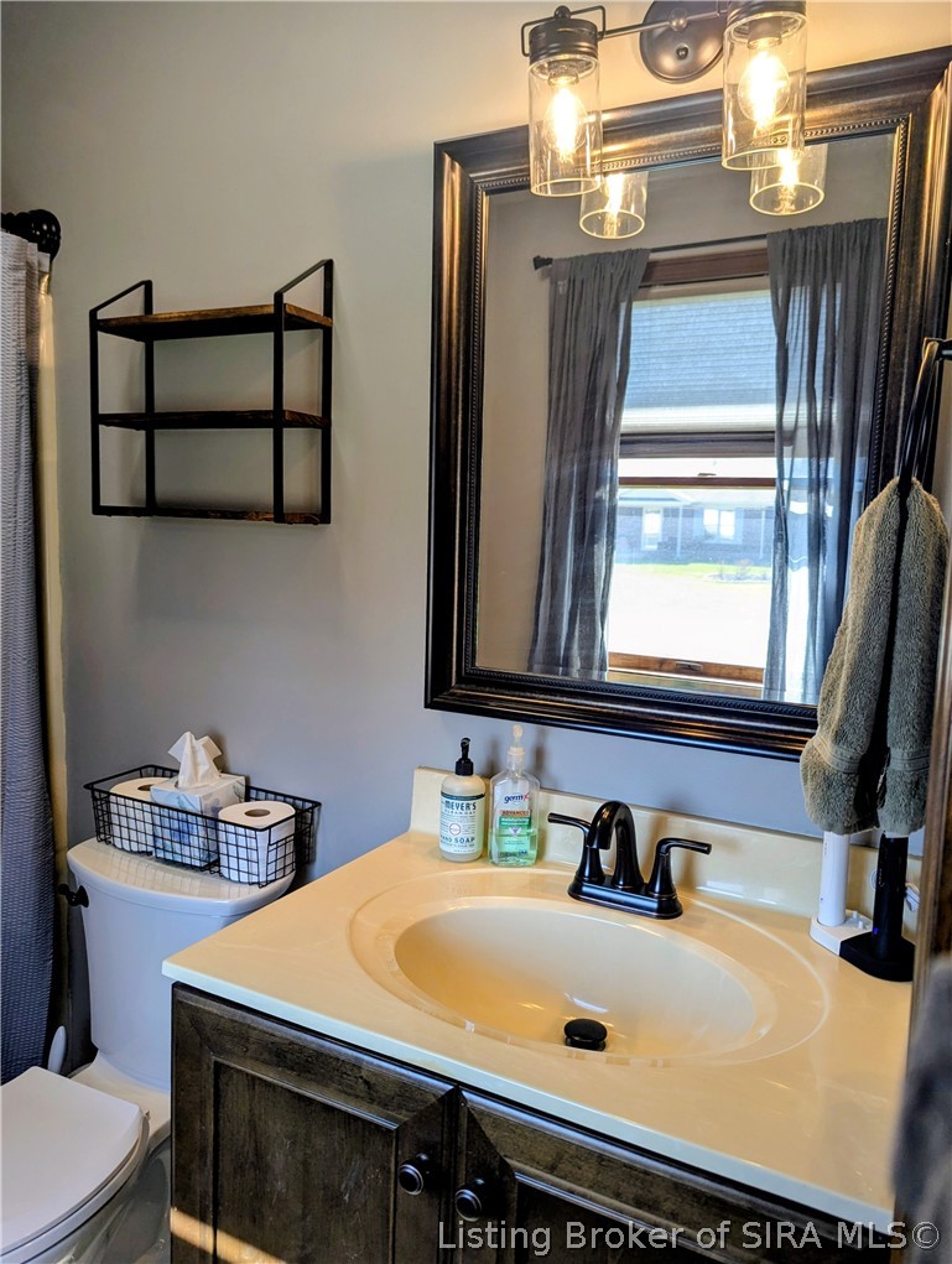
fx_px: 878
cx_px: 476
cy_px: 632
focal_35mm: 24
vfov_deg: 71.5
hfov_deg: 56.9
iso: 45
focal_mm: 6.81
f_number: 1.85
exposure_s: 1/120
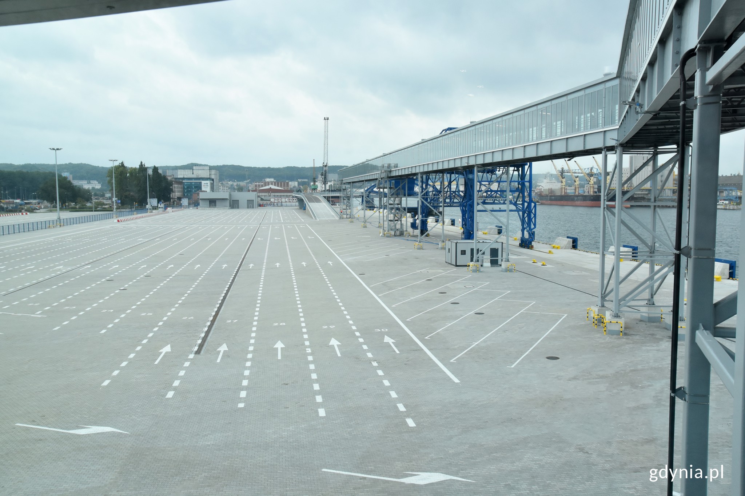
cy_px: 248
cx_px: 372
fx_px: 621
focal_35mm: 30
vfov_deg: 43.6
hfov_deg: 61.9
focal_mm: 20
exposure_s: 1/400
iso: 800
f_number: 10
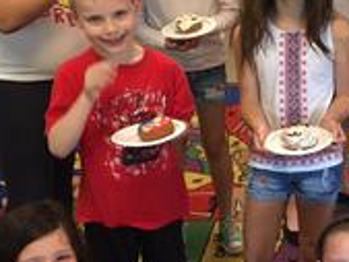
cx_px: 343
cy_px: 130
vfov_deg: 19.2
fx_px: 777
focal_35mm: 77
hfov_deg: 24.3
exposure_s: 1/30
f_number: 2.2
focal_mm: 4.15
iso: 80
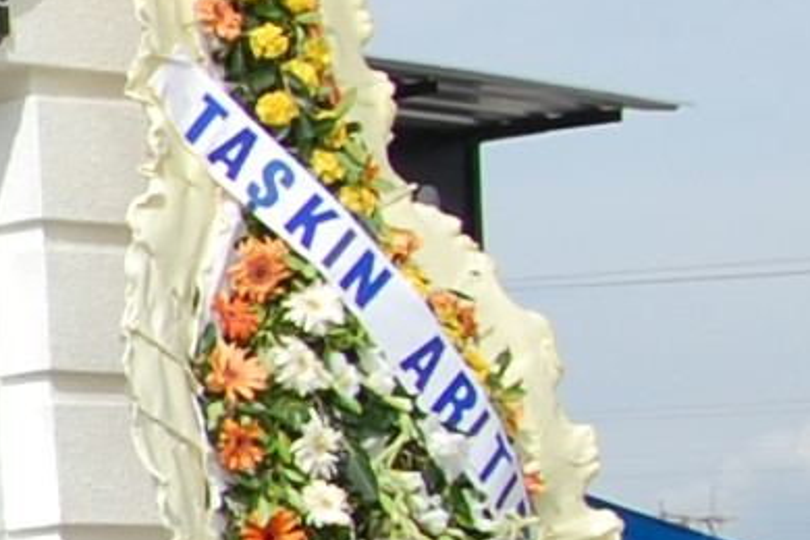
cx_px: -1969
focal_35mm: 231
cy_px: 569
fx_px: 5197
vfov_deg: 5.9
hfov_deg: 7.4
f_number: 9
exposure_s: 1/320
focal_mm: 20
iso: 200
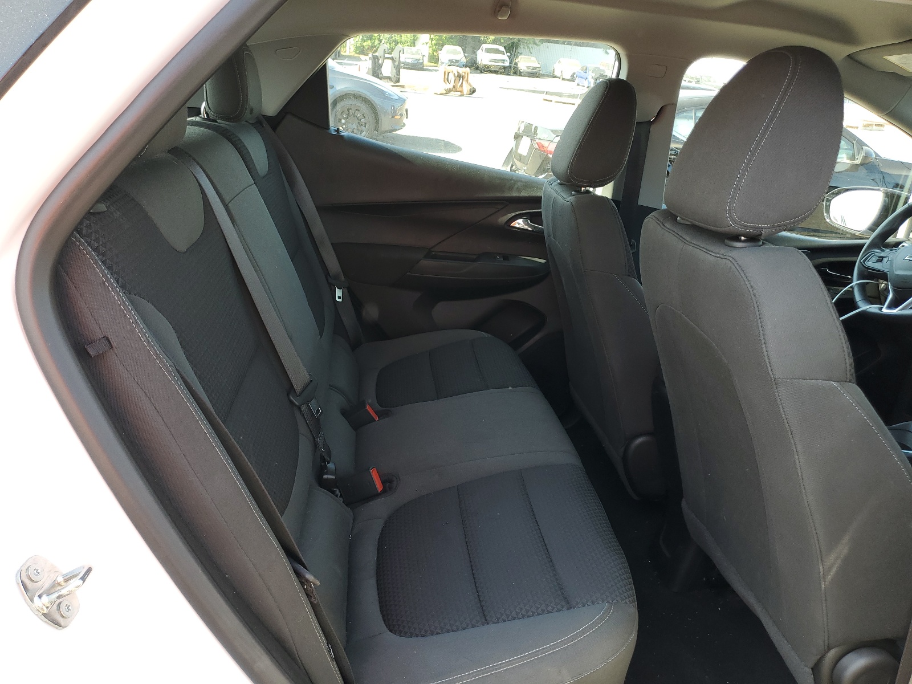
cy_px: 342
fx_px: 685
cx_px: 456
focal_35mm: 26
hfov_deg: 67.3
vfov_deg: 53.1
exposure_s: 1/217
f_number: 1.5
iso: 50
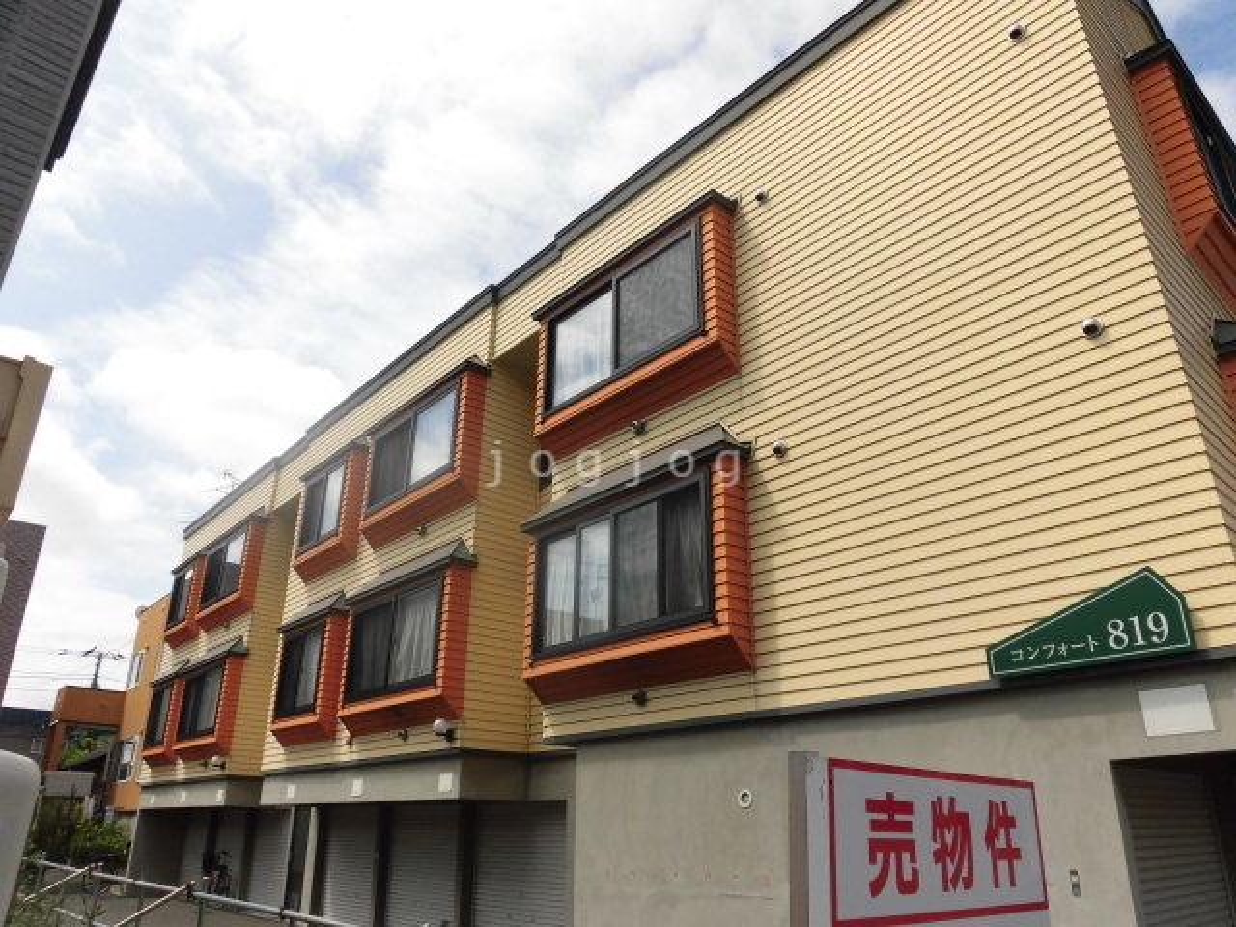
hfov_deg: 71.6
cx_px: 618
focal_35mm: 24
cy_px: 464
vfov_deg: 56.8
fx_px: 857
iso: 100
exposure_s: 1/320
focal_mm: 4.3
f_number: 7.8
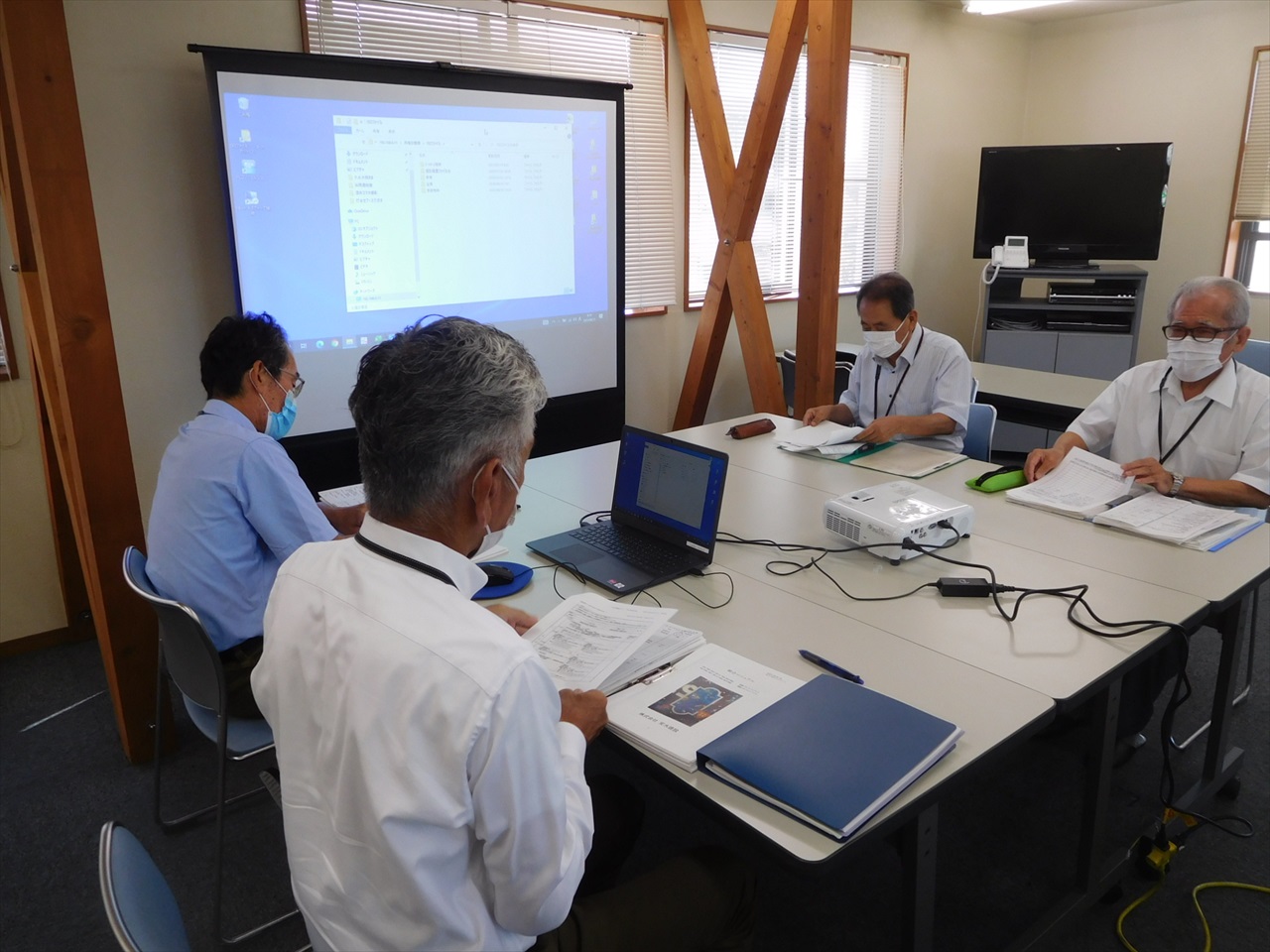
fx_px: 917
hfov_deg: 69.4
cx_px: 635
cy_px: 476
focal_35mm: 25
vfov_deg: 54.9
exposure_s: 1/60
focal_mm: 4.5
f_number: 3.4
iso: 125
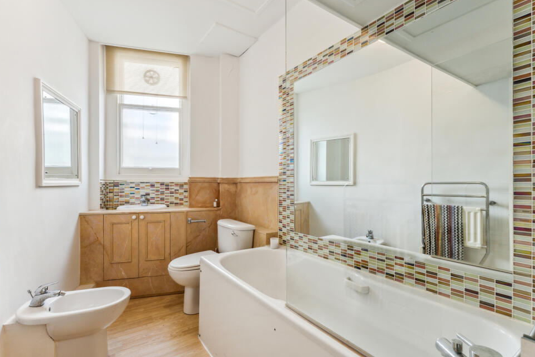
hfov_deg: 93.3
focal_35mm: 17
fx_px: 253
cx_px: 267
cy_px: 182
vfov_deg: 70.5
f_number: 11
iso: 1000
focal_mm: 16
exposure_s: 1/20
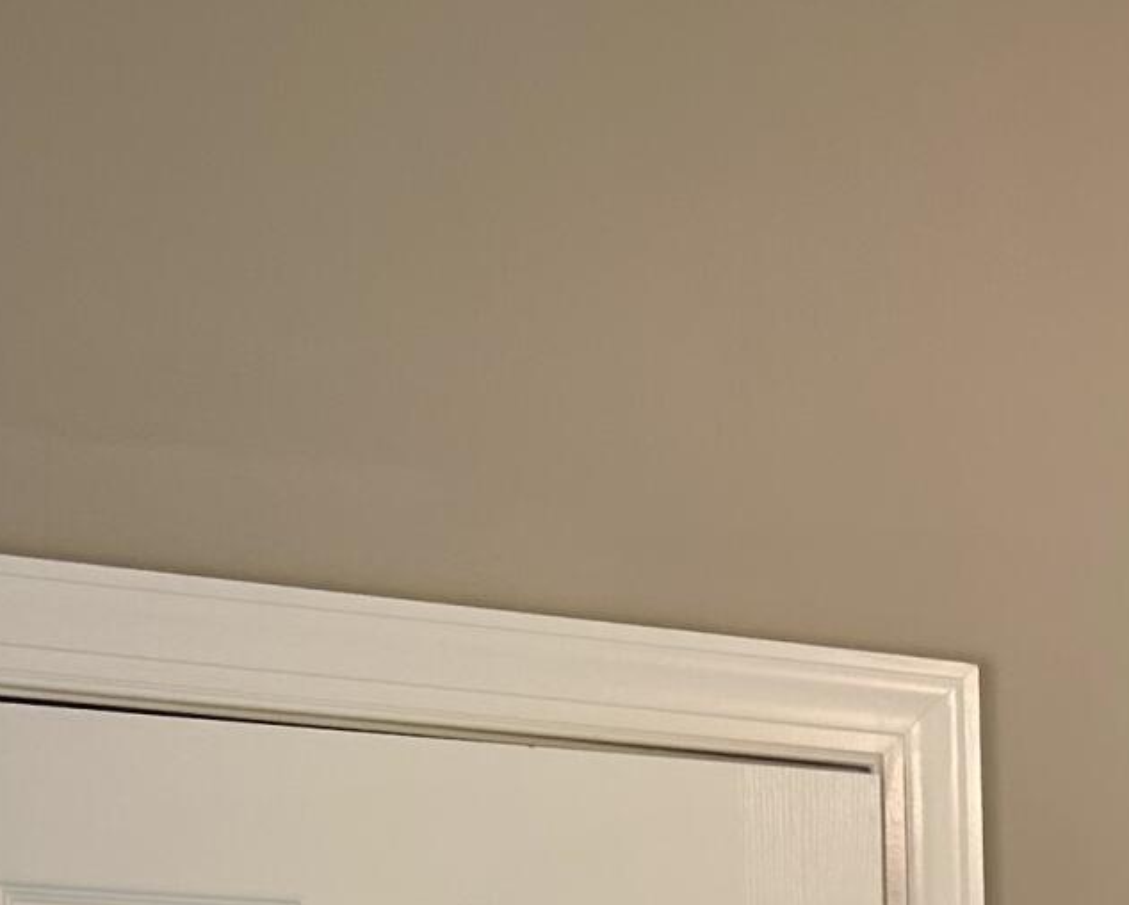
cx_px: 1832
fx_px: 4012
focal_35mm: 120
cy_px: 1771
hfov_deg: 14.6
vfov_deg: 11.6
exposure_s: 1/120
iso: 50
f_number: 1.5
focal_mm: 5.7
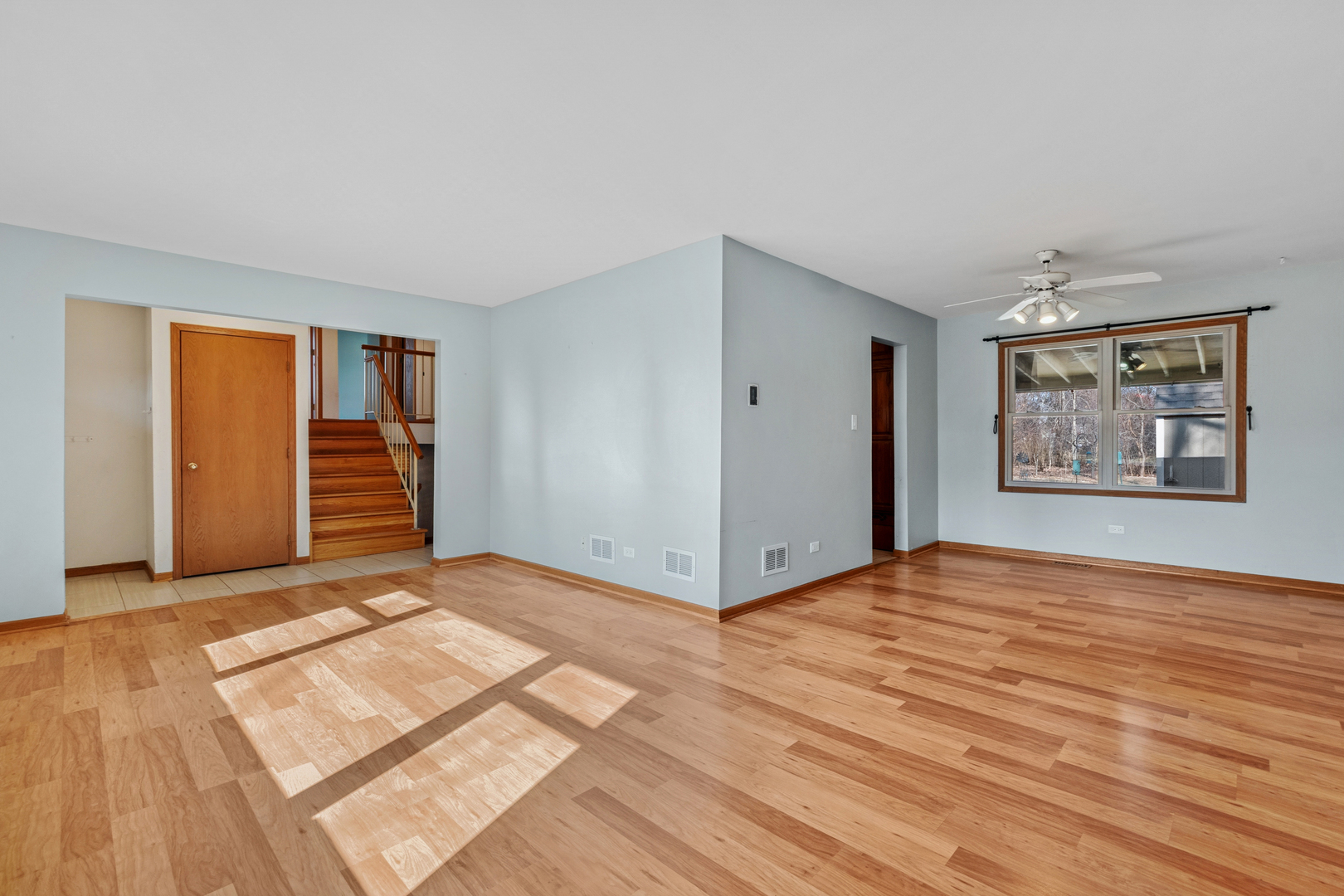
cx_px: 672
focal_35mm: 15
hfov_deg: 100.4
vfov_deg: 77.3
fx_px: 560
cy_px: 448
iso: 250
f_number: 8
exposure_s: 1/30
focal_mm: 10
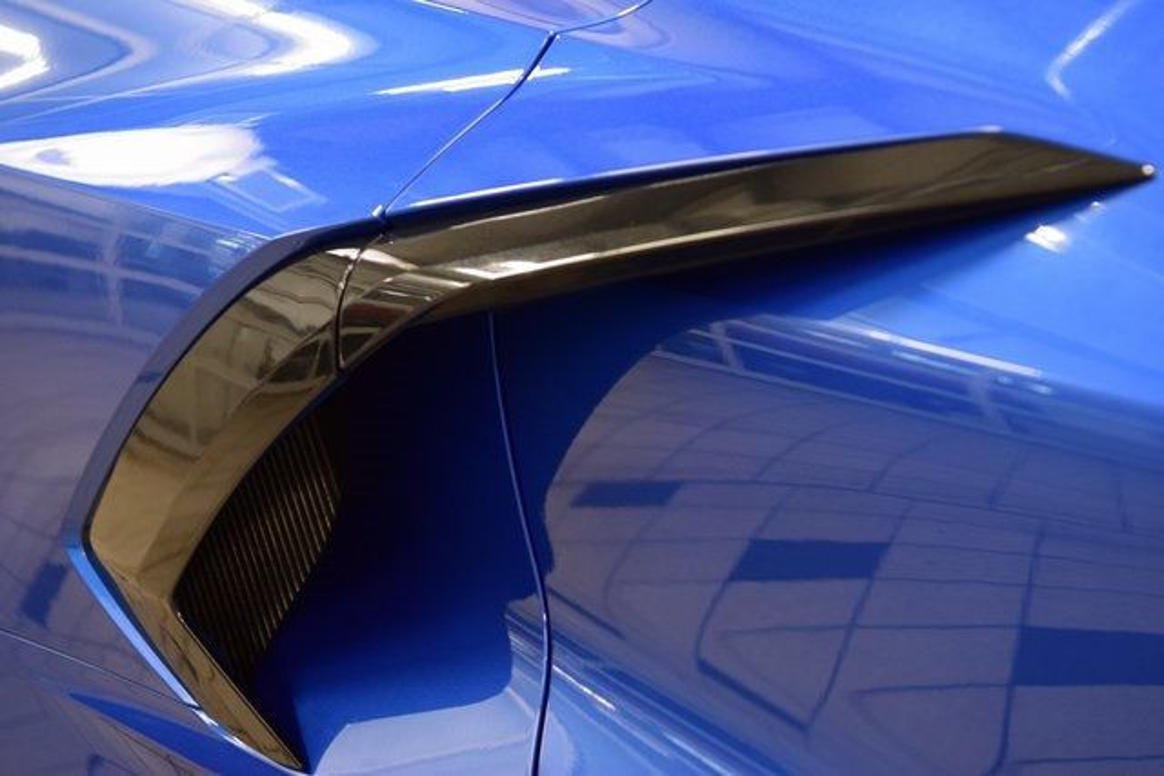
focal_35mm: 78
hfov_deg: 26.0
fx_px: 2522
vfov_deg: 17.5
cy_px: 388
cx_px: 582
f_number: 3.5
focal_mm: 52
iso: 1600
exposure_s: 1/60
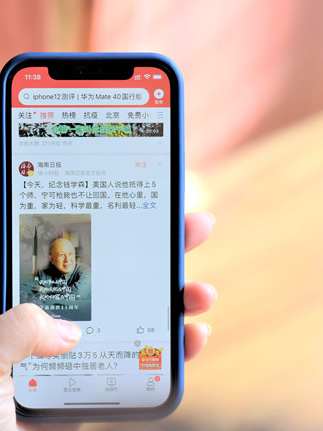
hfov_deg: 12.6
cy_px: 220
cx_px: 112
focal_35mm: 117
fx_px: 1456
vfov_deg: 16.8
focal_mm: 50
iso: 360
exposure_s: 1/125
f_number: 2.8
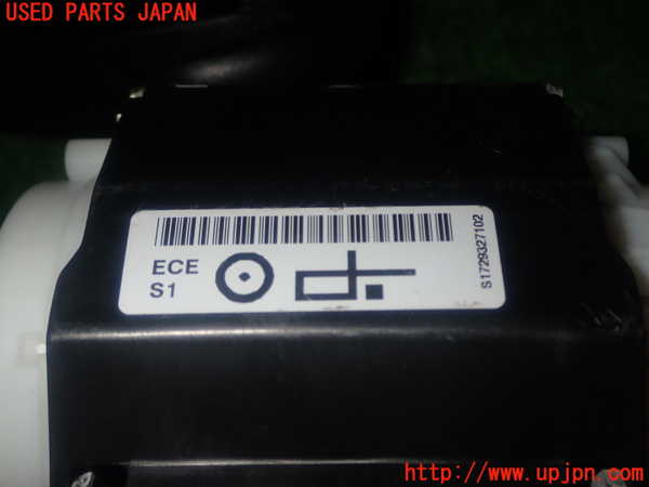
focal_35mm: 47
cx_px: 324
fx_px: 881
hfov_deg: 40.4
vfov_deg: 30.9
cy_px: 244
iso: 200
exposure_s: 1/50
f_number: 9
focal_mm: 8.4
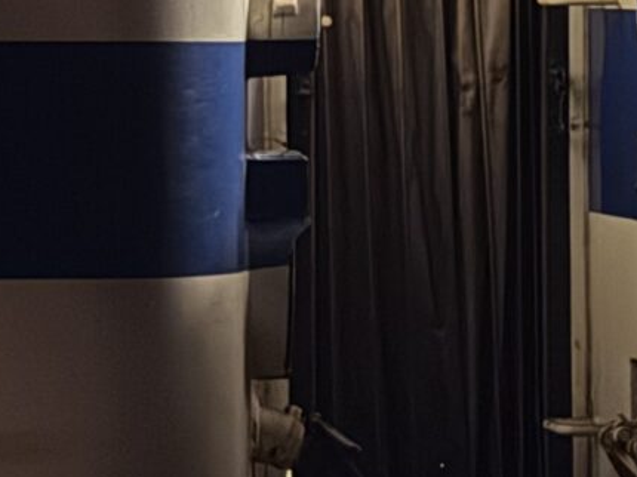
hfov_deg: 6.9
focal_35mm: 286
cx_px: 428
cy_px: -83
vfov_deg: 5.2
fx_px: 5260
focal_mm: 6.76
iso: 400
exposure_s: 1/5
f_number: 1.78
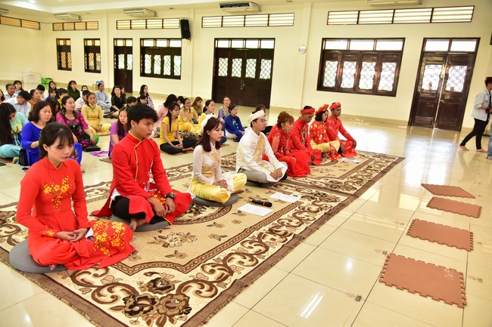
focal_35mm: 24
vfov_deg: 53.1
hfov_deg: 73.8
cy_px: 164
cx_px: 246
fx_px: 328
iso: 800
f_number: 4
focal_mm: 24
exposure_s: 1/40
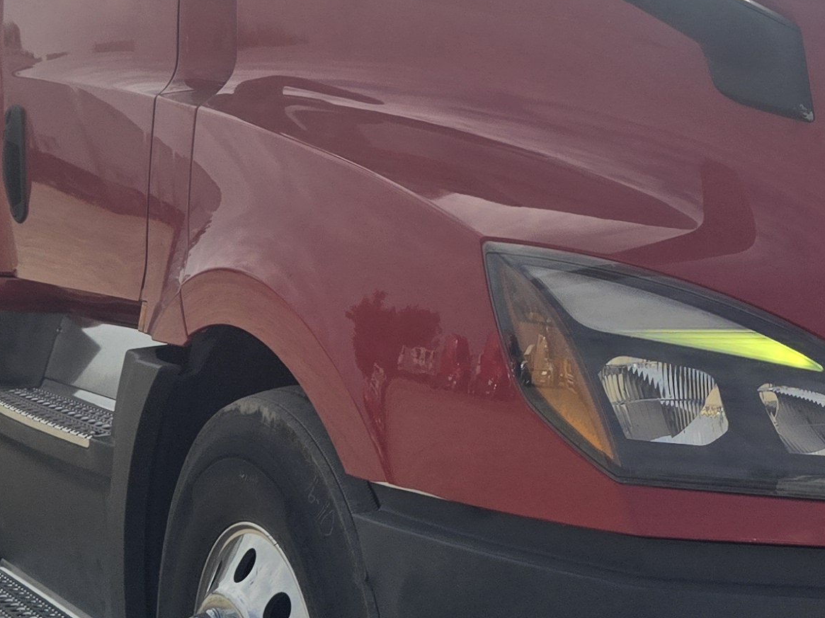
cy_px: 190
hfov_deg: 24.3
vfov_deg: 18.6
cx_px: 671
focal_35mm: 79
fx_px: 1882
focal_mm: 5.4
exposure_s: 1/8545
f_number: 1.8
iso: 25
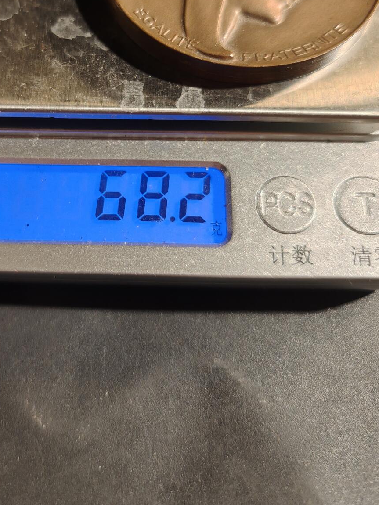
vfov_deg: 50.2
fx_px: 525
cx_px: 129
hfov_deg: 39.2
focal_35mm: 36
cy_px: 157
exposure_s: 1/100
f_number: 1.6
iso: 160
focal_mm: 6.06
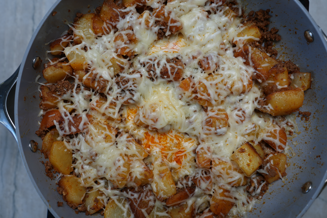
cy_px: 109
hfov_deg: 61.9
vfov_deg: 43.7
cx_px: 164
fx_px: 273
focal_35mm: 30
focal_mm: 30
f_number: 4
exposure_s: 1/60
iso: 250
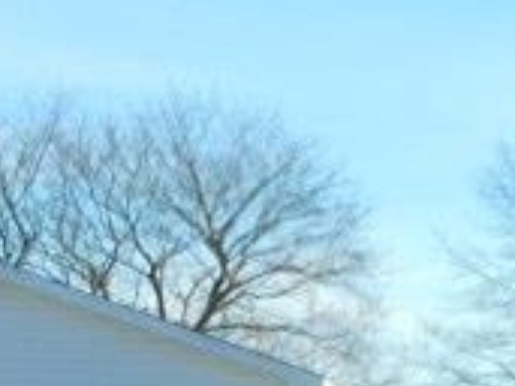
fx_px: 2007
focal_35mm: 135
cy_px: 476
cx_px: 18
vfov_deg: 10.8
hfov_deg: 14.4
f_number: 3.5
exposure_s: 1/800
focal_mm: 6.3
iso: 125
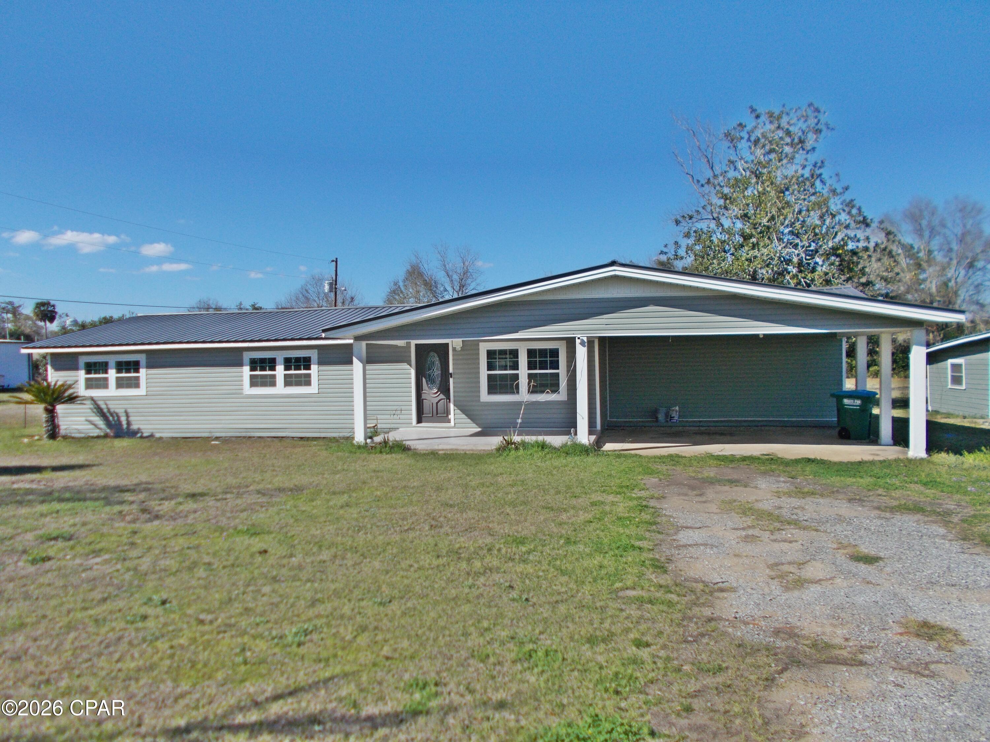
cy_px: 371
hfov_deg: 67.3
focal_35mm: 26
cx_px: 495
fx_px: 744
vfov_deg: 53.1
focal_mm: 4.6
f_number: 8
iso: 80
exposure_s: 1/250
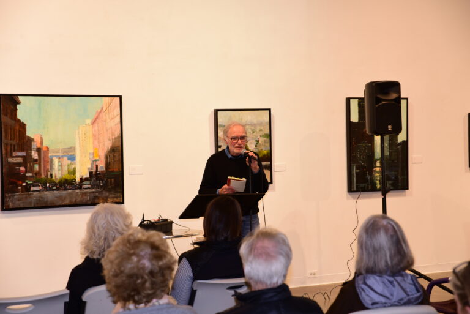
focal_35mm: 70
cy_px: 157
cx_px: 235
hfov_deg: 28.8
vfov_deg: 19.5
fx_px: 914
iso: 640
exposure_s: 1/50
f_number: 4.5
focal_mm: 70
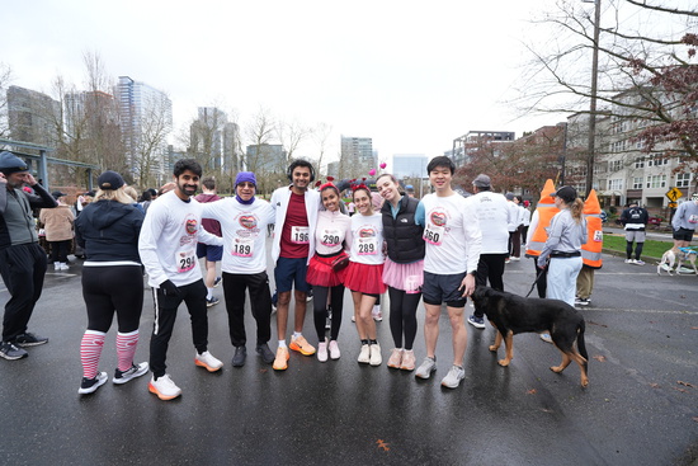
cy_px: 233
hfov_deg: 96.7
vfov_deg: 73.8
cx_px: 349
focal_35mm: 16
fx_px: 310
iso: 400
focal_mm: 16
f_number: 4.5
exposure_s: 1/125
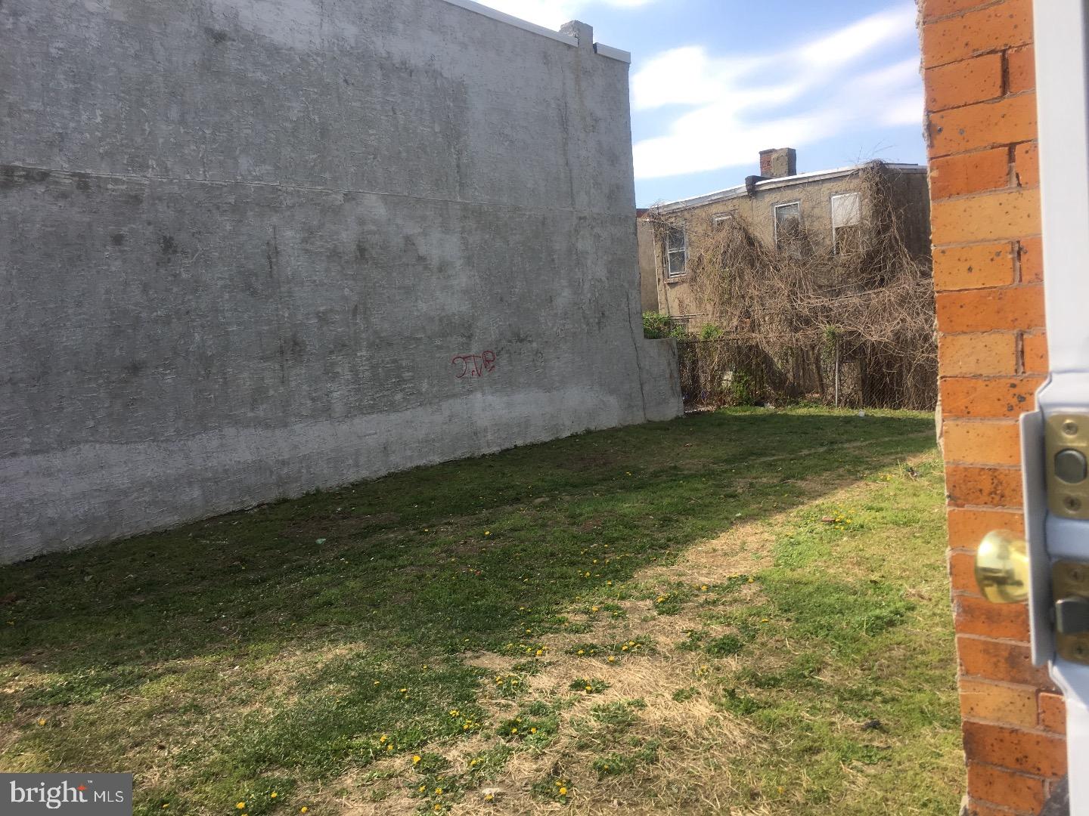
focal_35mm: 29
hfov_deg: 61.7
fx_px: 912
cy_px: 408
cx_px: 544
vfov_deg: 48.2
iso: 25
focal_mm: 4.15
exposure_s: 1/674
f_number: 2.2
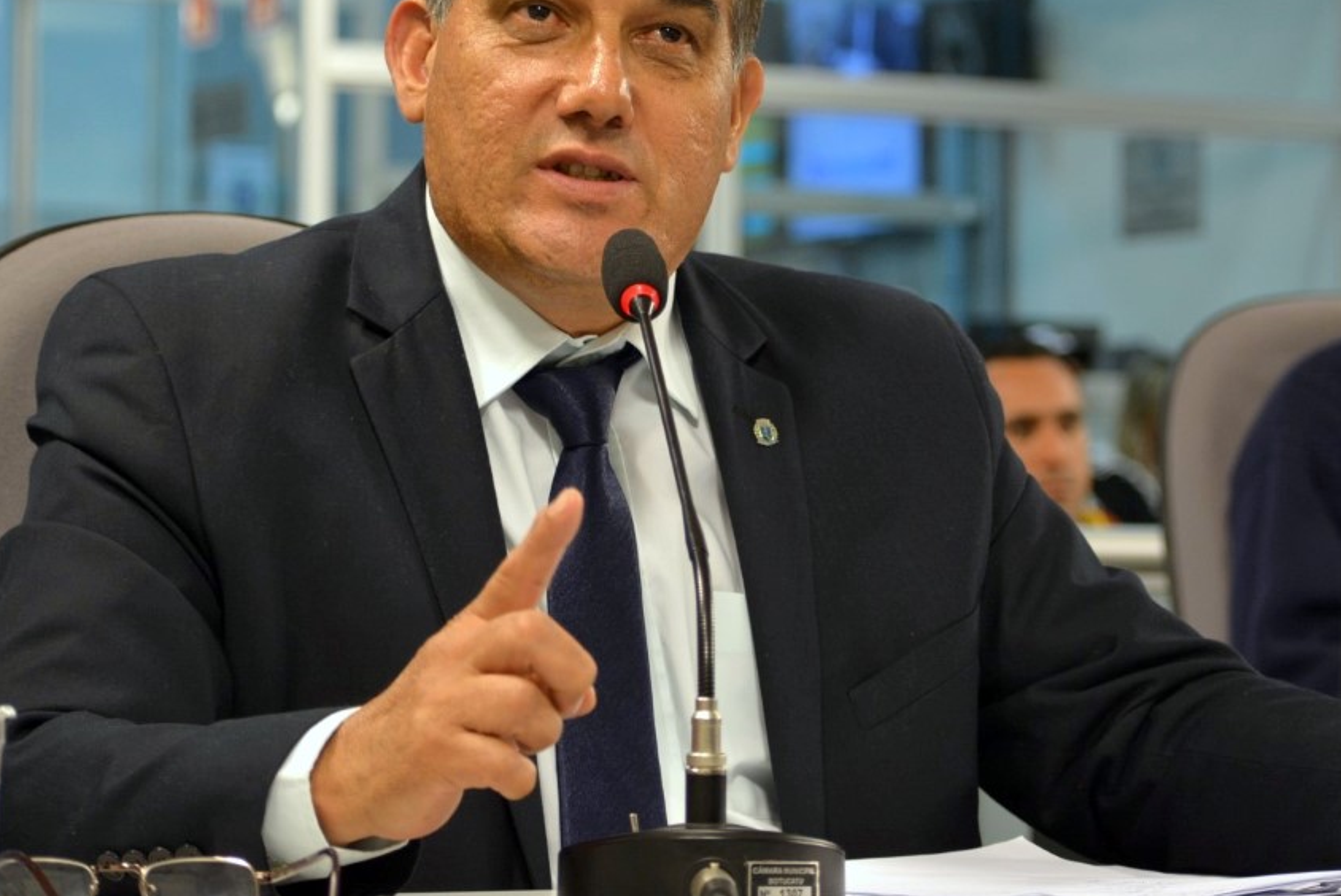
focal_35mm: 143
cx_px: 627
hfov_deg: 14.3
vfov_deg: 9.6
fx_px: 5330
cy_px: 337
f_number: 4.5
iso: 560
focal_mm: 70
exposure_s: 1/60
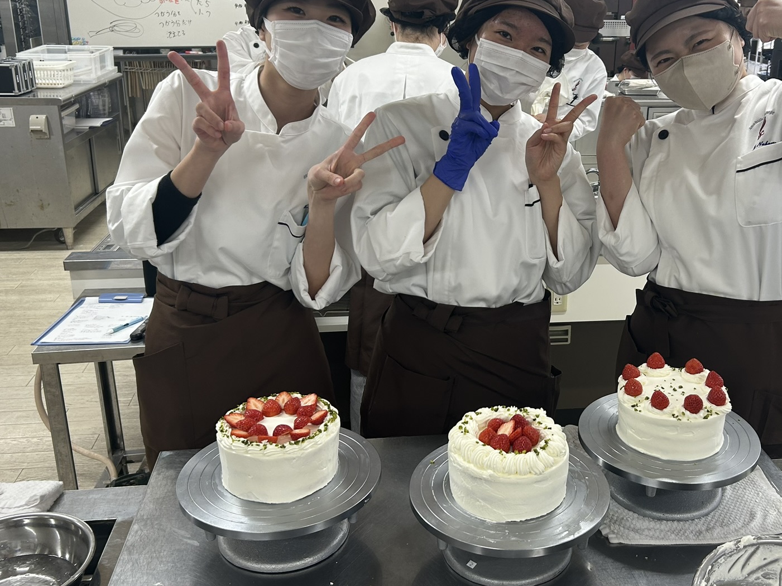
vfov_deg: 37.7
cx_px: 491
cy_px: 258
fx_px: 859
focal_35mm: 38
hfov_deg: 48.5
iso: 64
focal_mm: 5.7
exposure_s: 1/120
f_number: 1.5
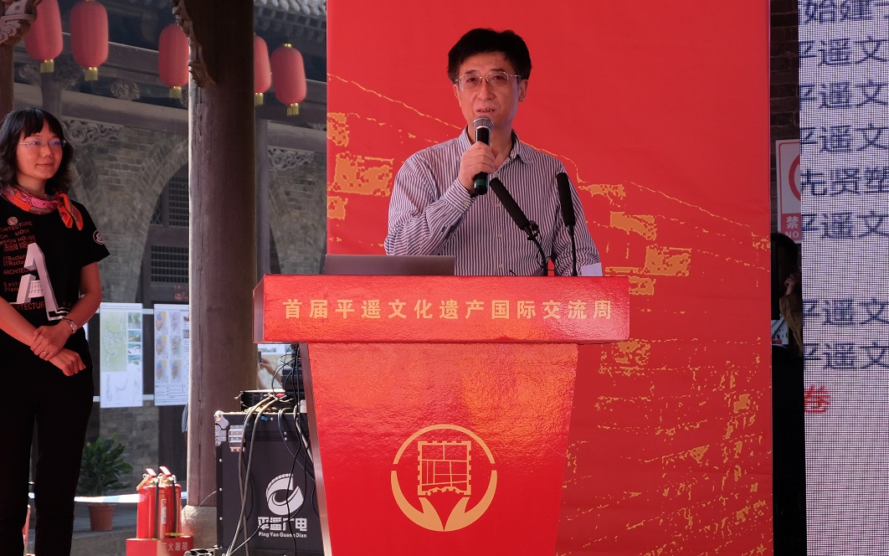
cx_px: 509
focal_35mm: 108
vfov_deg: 12.1
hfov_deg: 19.3
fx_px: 2617
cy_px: 208
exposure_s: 1/180
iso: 400
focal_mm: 50
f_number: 5.6
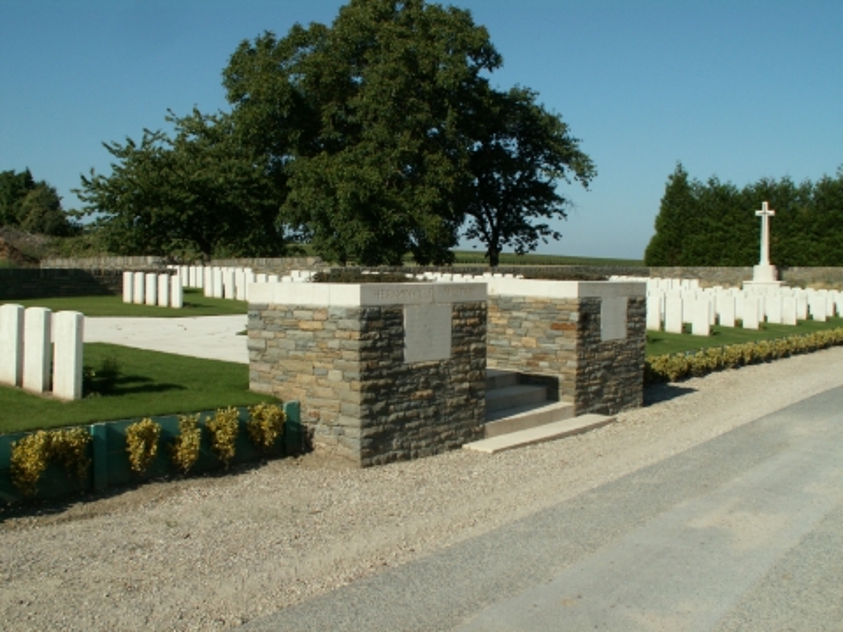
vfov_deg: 40.7
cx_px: 422
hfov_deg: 52.6
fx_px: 852
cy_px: 316
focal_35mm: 35
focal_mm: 5.86
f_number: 8
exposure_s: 1/250
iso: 50
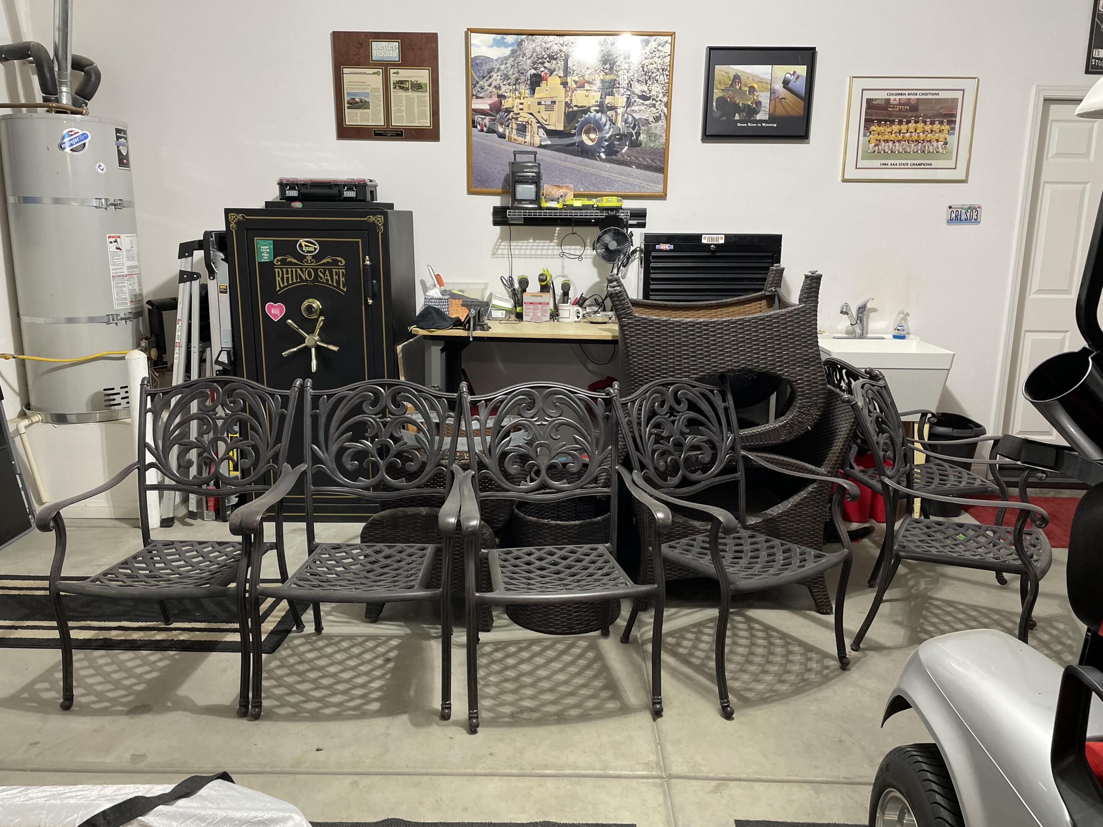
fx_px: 860
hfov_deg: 65.3
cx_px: 543
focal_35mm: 27
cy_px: 411
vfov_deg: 51.4
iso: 160
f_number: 1.6
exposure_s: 1/60
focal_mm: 4.2
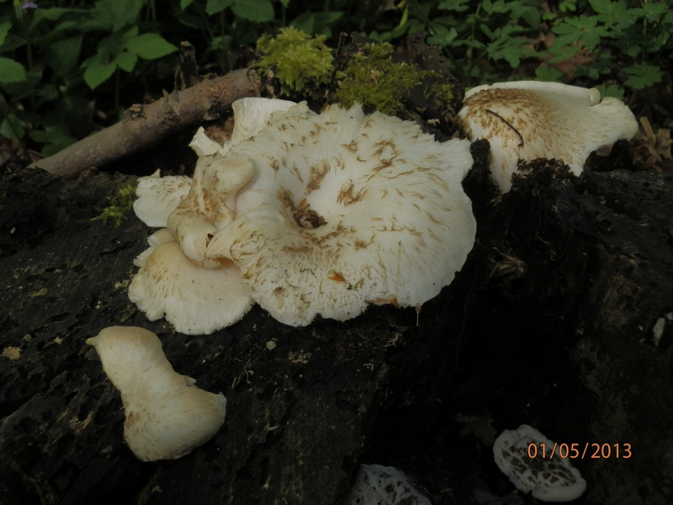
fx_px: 719
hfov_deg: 50.1
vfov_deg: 38.7
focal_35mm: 37
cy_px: 252
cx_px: 336
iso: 80
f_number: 9.9
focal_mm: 6.7
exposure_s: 1/125
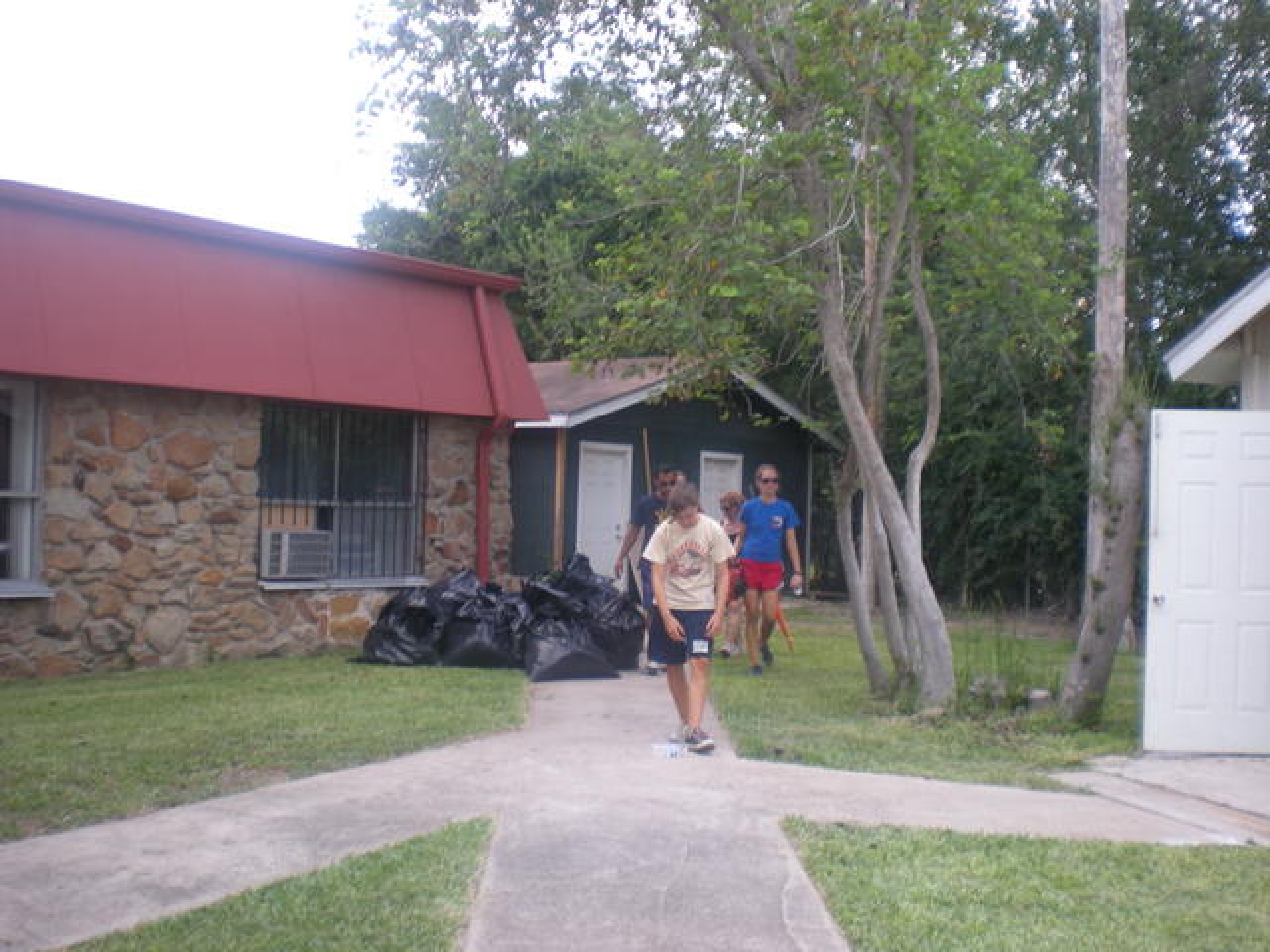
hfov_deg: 49.0
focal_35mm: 38
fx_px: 1394
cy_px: 476
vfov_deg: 37.7
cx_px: 635
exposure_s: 1/142
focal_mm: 6.3
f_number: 3.1
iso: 64
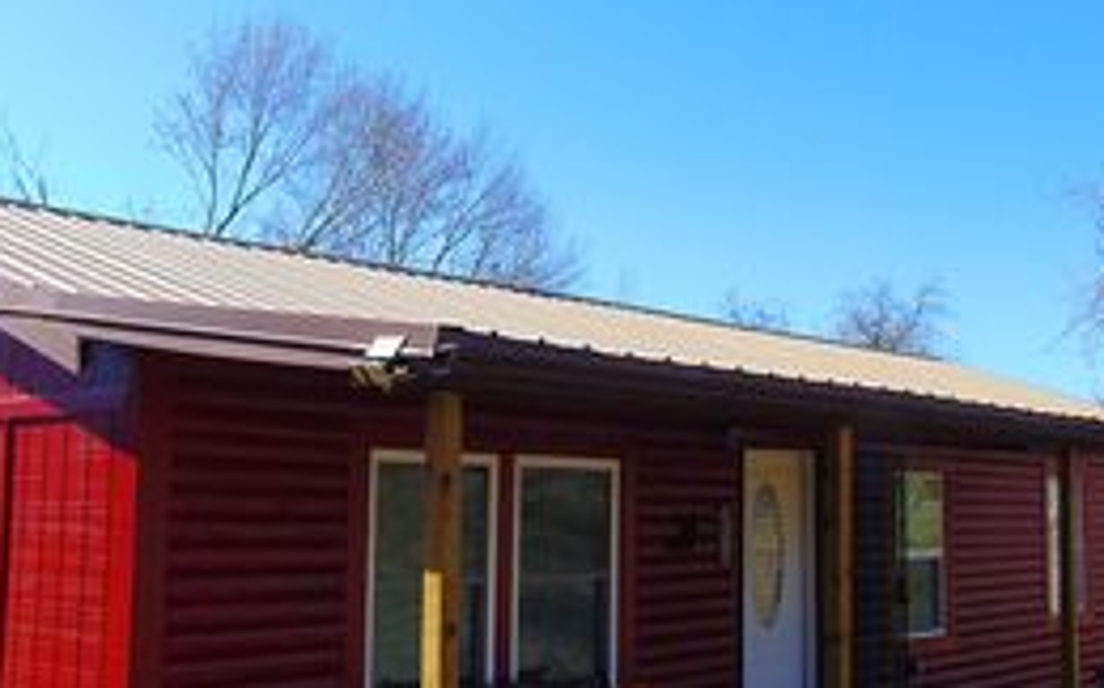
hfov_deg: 45.3
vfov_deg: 29.1
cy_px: 372
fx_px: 1323
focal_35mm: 44
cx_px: 584
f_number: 7.7
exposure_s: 1/200
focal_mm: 4.5
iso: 80
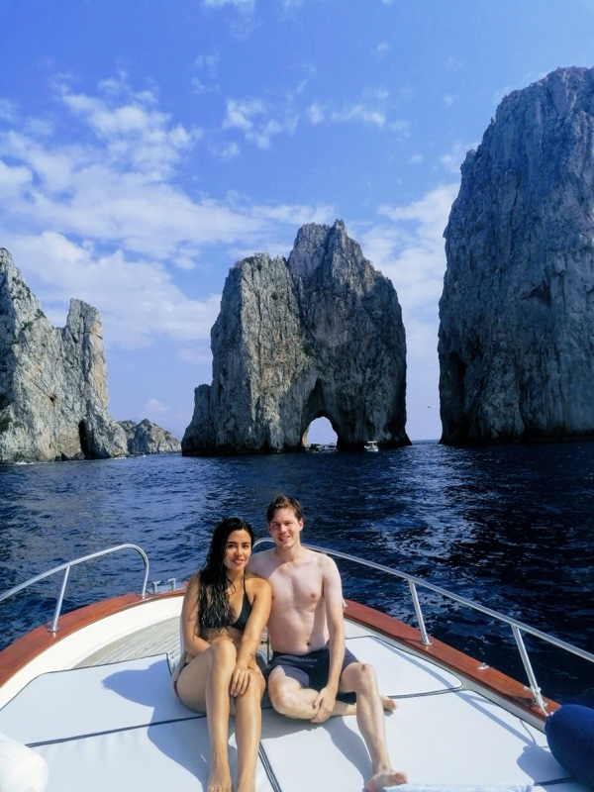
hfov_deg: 51.4
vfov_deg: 65.3
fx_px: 618
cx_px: 297
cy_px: 396
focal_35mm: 27
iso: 50
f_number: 1.8
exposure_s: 1/2674
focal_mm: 4.75
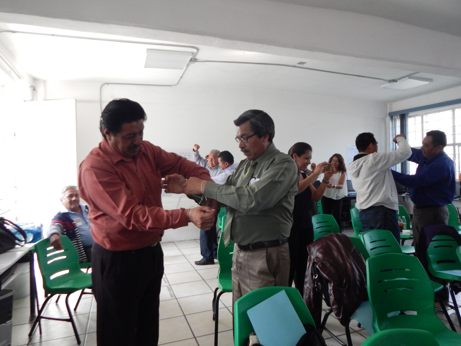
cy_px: 173
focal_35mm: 22
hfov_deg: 76.4
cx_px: 230
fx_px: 293
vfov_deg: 61.1
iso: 400
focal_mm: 4
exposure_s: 1/100
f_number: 3
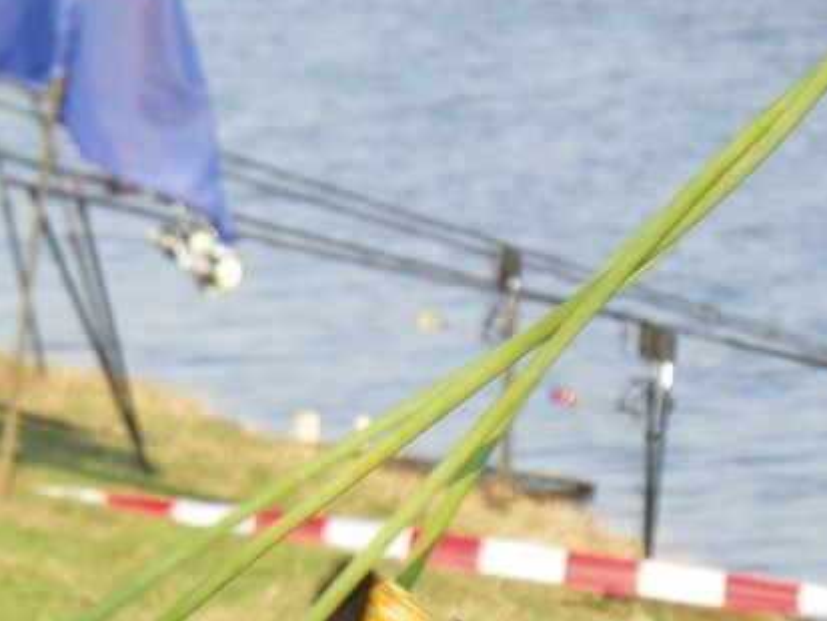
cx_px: -50
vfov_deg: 2.2
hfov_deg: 3.0
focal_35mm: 663
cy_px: 431
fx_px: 15844
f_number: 4.5
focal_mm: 47.7
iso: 64
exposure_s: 1/200
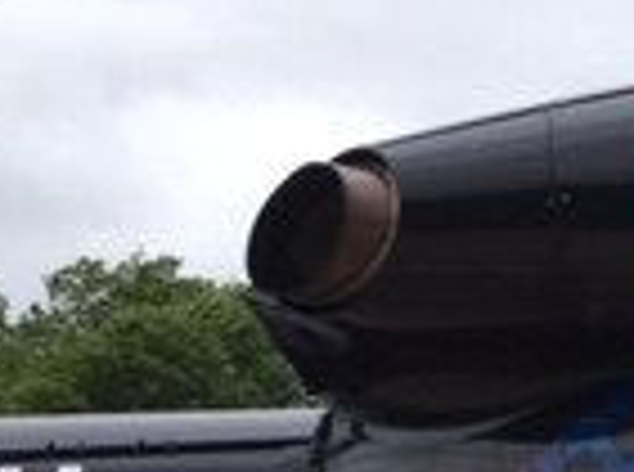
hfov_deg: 13.3
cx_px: 1192
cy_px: 836
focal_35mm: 132
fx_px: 2411
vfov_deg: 10.5
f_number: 2.2
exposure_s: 1/1202
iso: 25
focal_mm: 4.15
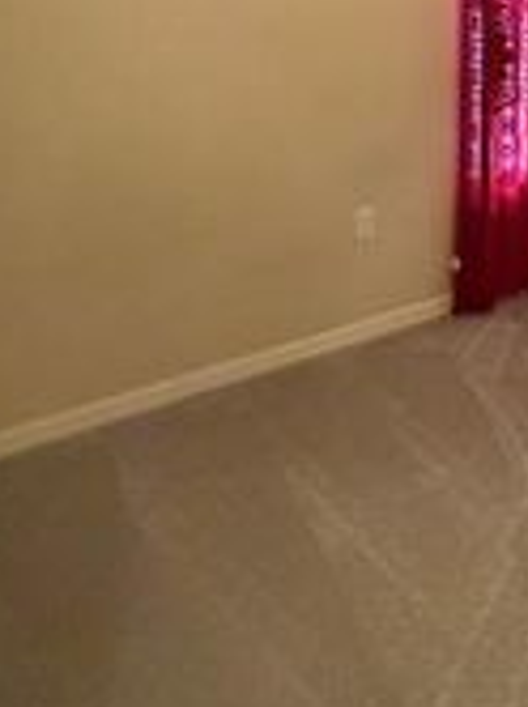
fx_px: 918
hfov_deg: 28.9
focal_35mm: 45
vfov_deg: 36.6
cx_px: 590
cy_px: -43
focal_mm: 2.22
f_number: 2.2
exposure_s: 1/60
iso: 1000
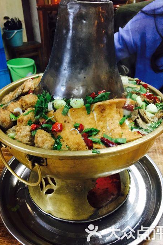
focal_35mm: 31
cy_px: 126
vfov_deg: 60.3
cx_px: 81
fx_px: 211
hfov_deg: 42.3
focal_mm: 4.15
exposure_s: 1/8
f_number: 2.2
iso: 125
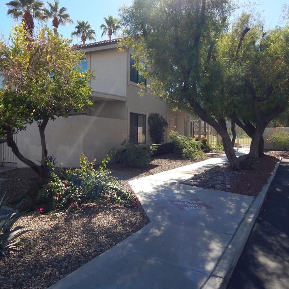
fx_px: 264
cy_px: 142
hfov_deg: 57.3
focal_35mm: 28
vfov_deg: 57.3
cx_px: 148
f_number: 3
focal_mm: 4
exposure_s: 1/800
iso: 125
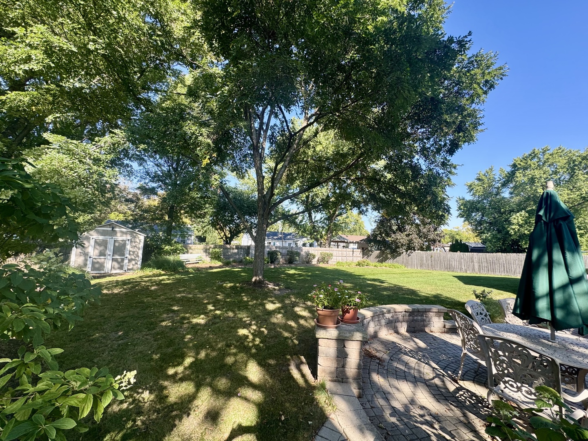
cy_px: 220
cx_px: 294
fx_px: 238
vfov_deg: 85.7
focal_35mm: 14
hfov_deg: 102.1
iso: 40
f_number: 2.2
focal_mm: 2.22
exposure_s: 1/296
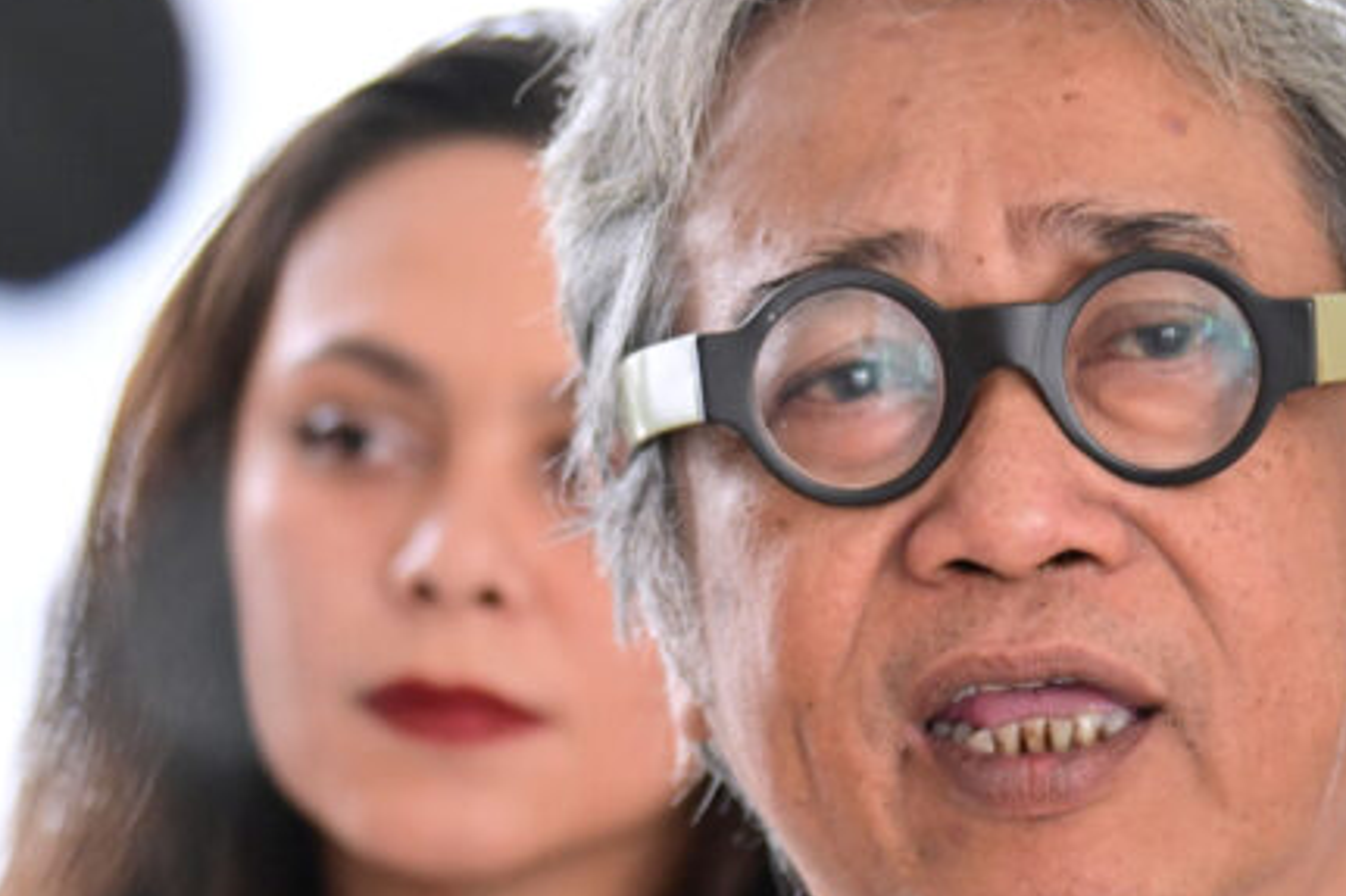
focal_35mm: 312
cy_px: 685
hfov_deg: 6.6
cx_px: 337
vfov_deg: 4.4
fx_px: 11660
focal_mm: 105
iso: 1600
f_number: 4
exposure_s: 1/200
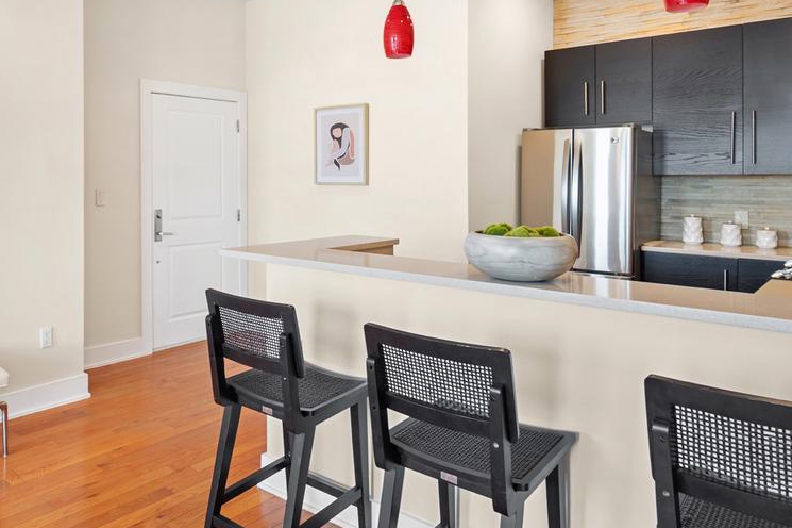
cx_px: 290
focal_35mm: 29
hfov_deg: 62.7
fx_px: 638
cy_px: 178
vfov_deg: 44.3
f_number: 6.3
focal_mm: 15
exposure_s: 1/4
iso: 400
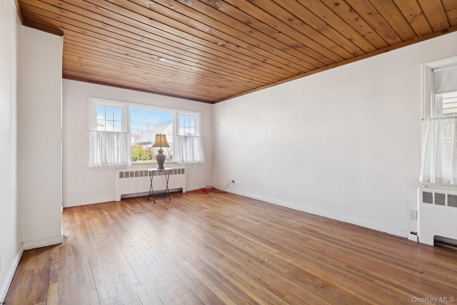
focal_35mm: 16
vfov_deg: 73.7
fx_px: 203
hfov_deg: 96.7
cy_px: 152
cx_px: 228
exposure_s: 1/13
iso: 320
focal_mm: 16
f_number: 8
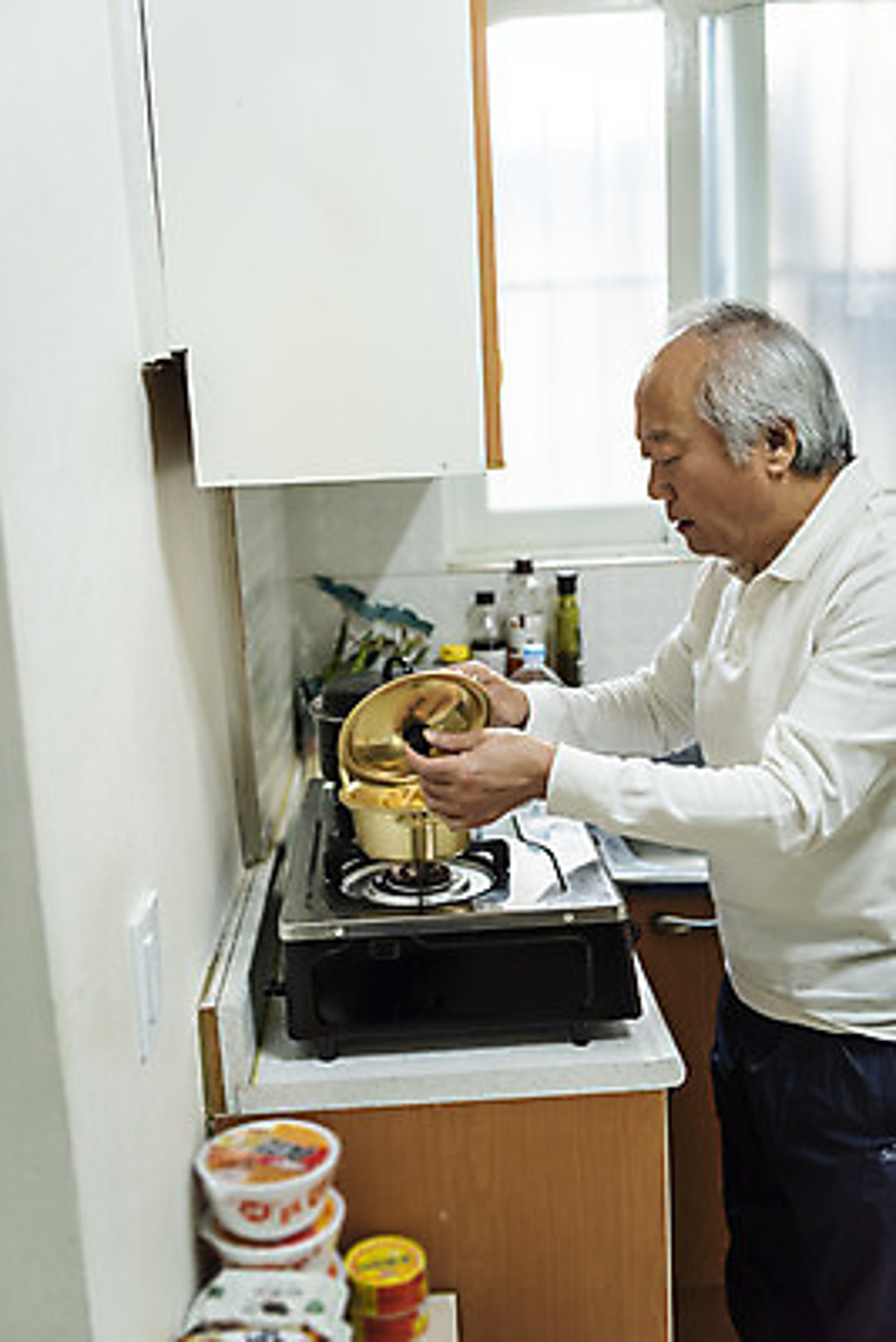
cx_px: 448
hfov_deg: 35.1
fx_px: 1417
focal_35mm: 38
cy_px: 671
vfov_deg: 50.7
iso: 640
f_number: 2.8
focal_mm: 38
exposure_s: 1/125
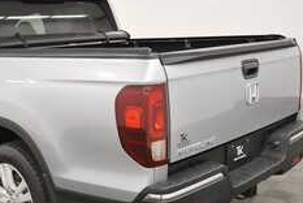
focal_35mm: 48
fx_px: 405
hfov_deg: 39.9
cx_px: 74
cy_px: 116
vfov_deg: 28.1
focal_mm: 19
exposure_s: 1/125
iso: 1000
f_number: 5.6
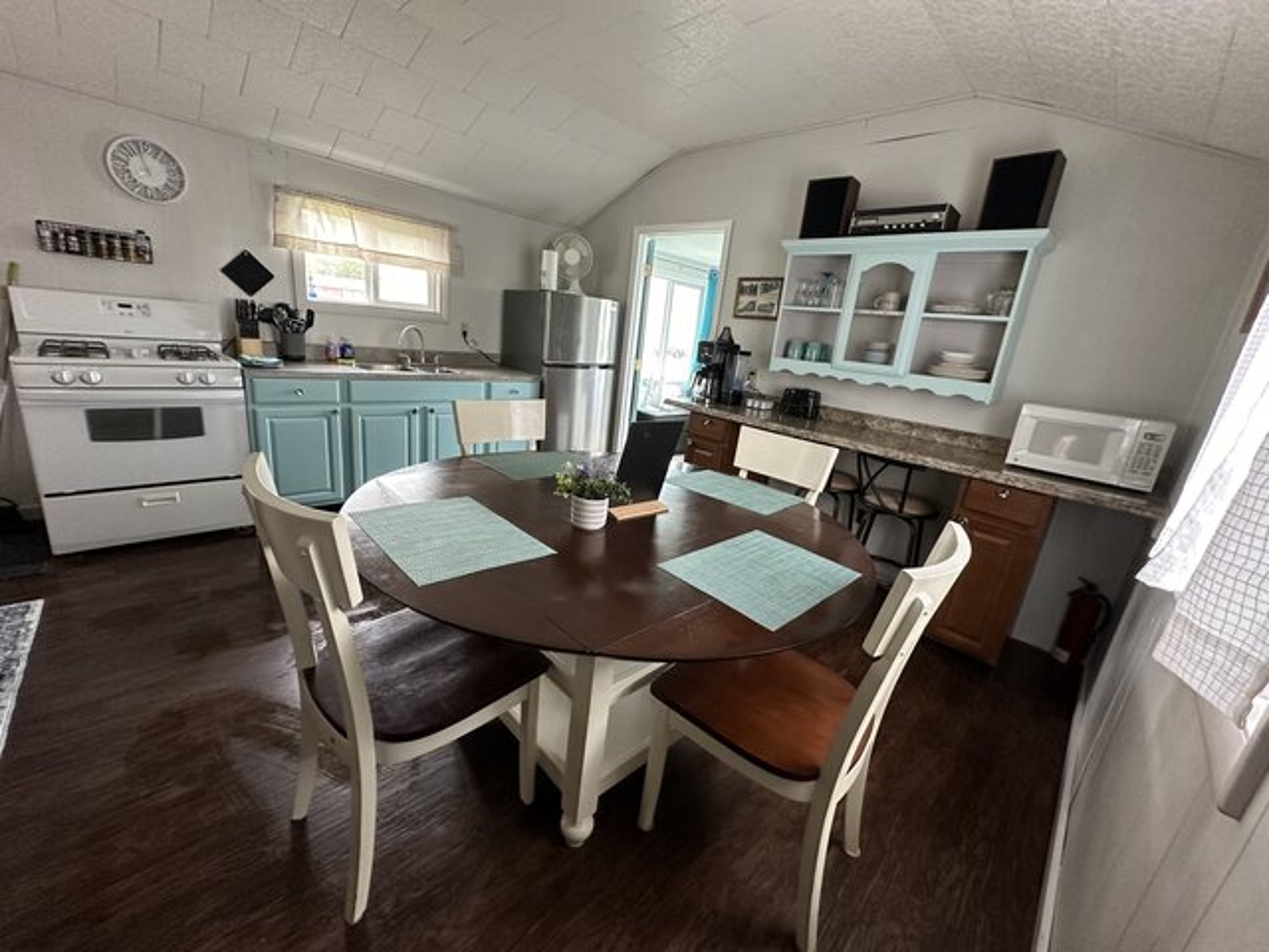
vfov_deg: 85.7
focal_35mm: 14
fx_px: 513
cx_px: 634
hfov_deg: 102.1
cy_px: 476
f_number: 2.2
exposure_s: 1/60
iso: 320
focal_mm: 2.22
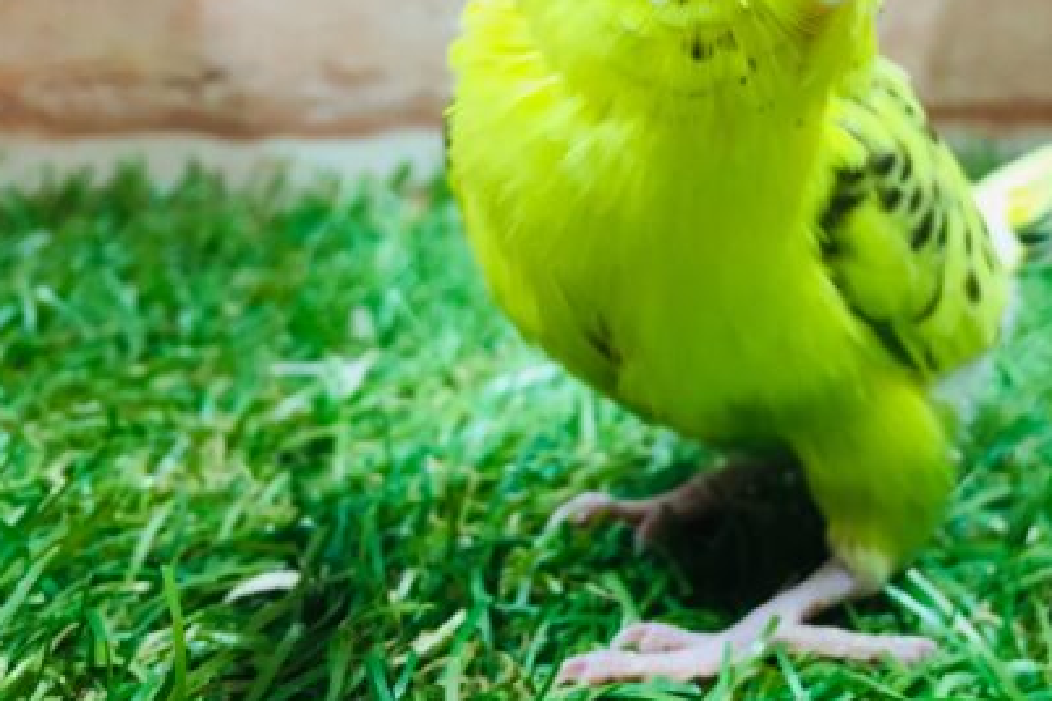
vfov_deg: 27.3
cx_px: 735
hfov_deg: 40.4
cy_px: 97
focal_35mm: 48
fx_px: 1403
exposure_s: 1/30
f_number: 2.2
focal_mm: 4.15
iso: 80
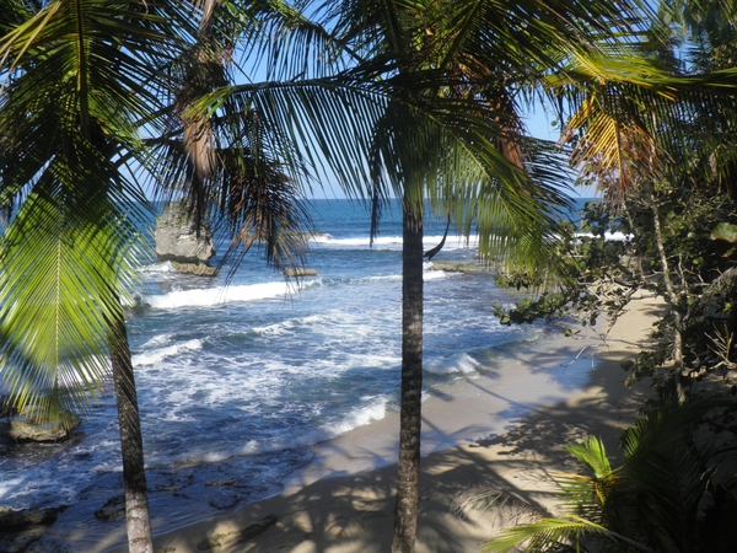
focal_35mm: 35
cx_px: 368
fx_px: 745
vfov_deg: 40.7
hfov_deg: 52.6
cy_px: 276
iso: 50
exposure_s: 1/320
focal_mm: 6.3
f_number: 5.5
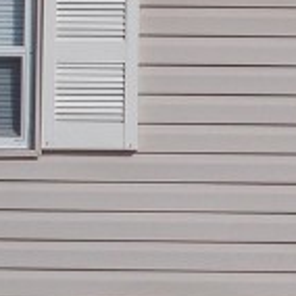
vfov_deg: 5.5
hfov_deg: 5.5
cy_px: 40
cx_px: 388
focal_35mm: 318
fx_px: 3076
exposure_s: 1/250
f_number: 11.3
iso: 80
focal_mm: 9
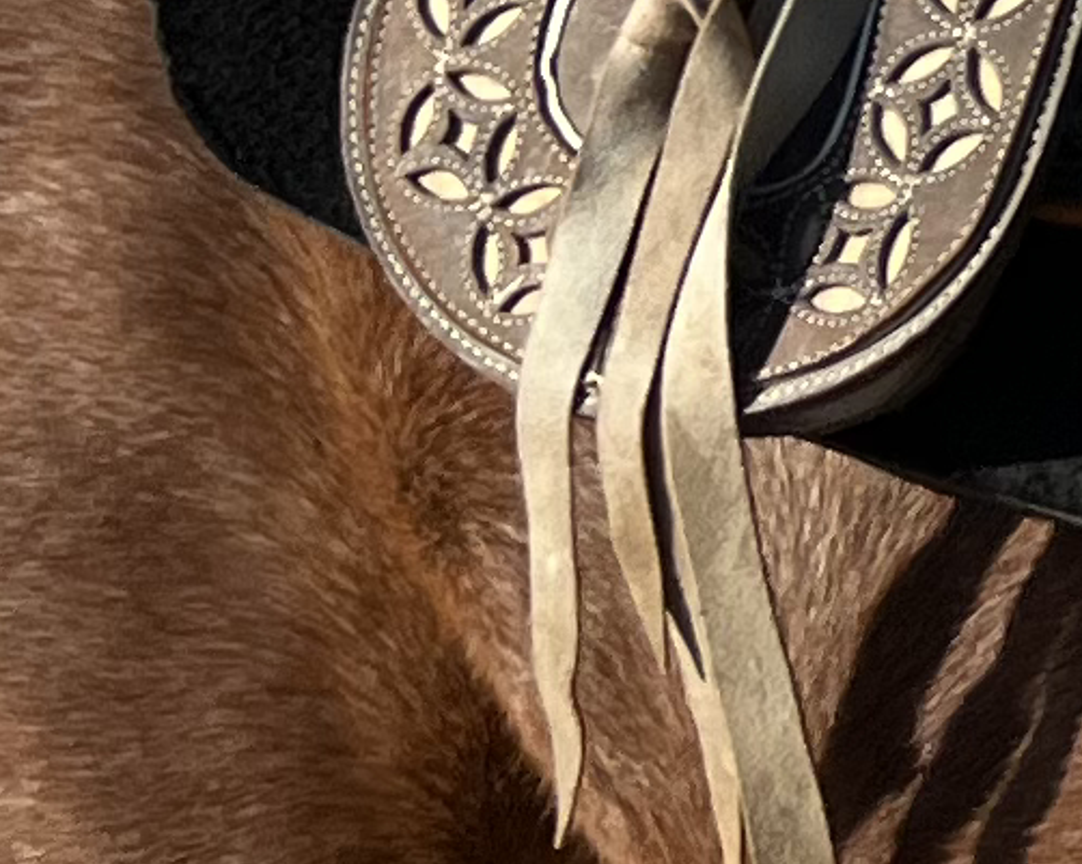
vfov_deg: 7.5
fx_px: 6529
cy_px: -291
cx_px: 3356
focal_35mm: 204
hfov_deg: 8.0
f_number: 1.5
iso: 50
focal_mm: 5.7
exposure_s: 1/3704
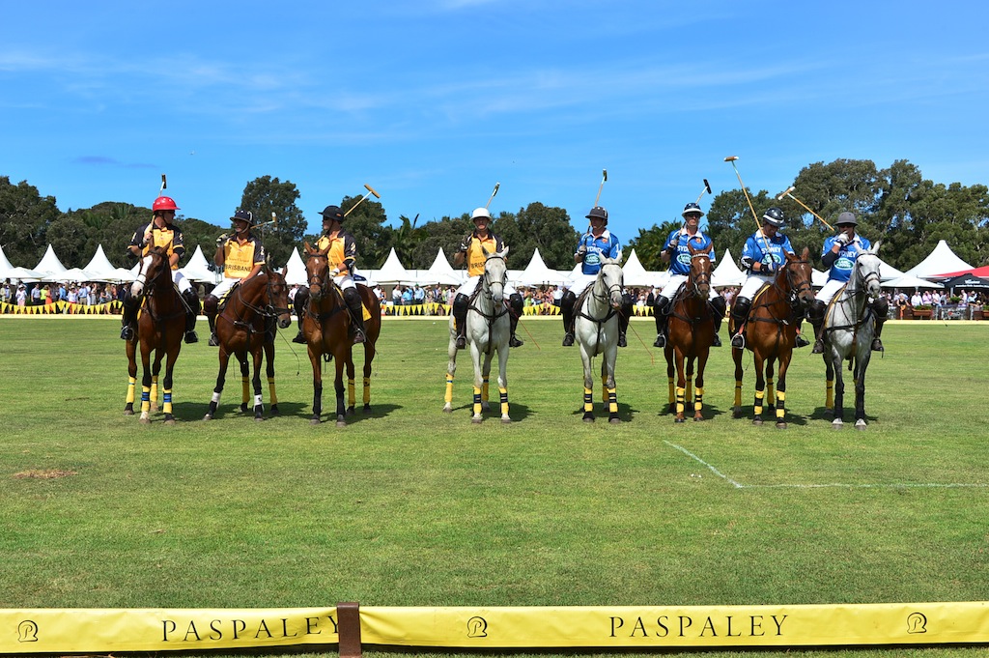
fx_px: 1235
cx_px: 494
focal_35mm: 45
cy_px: 329
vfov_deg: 29.8
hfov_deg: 43.6
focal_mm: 45
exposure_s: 1/500
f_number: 10
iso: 250
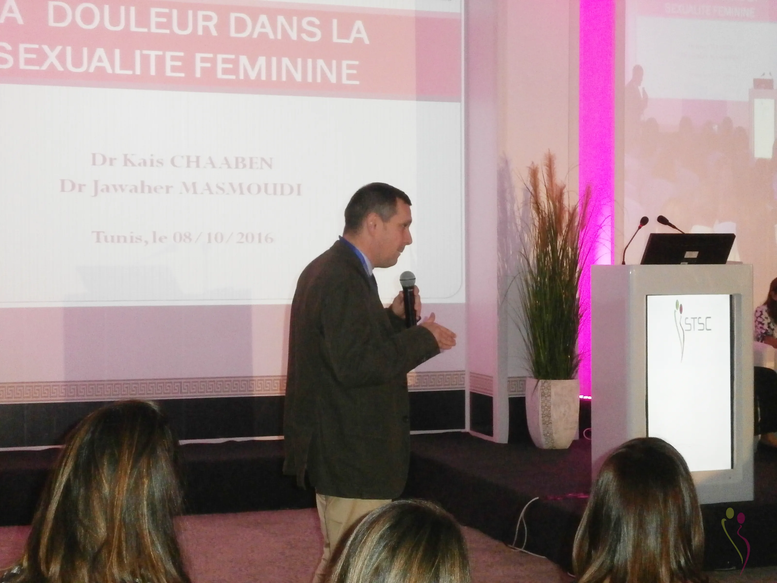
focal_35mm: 60
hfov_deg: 32.2
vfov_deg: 24.4
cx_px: 388
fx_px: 1347
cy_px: 292
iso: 640
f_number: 3.9
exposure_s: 1/50
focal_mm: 10.7
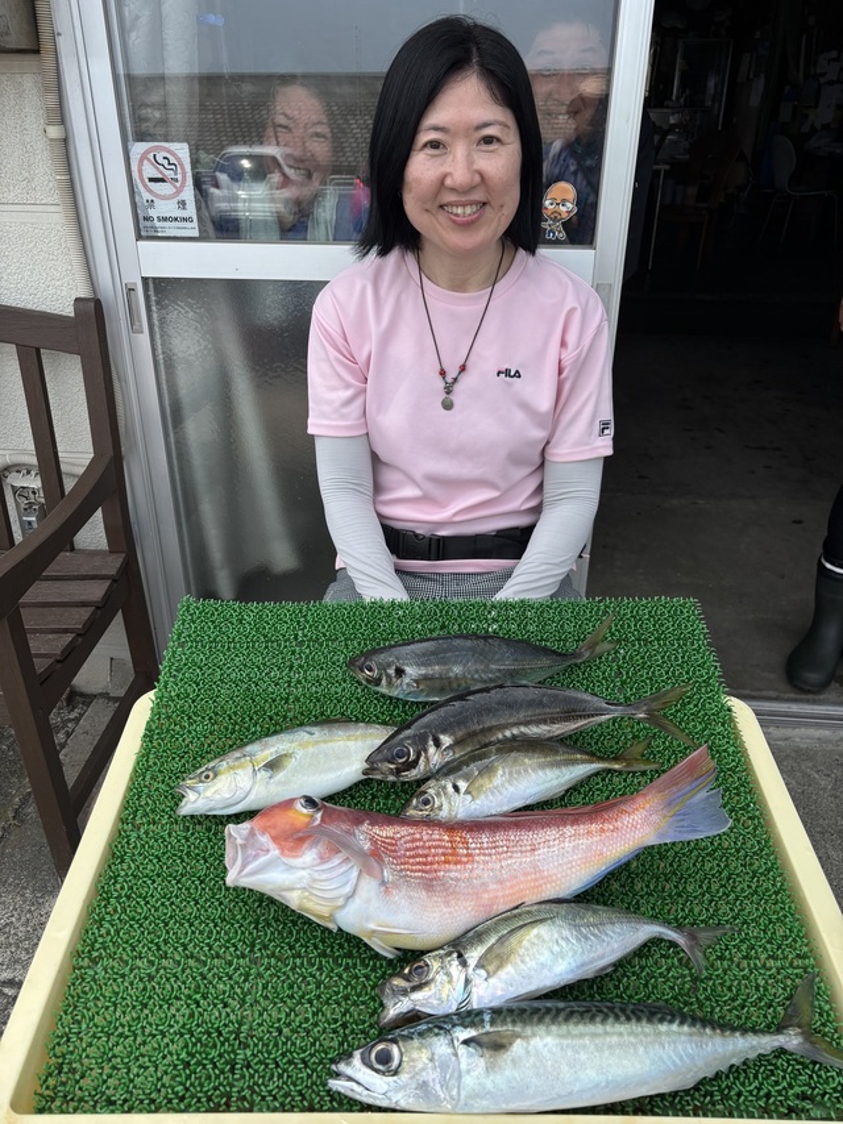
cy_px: 562
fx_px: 845
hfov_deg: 53.0
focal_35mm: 26
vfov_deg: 67.3
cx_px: 422
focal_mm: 5.96
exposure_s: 1/1567
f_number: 1.6
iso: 50
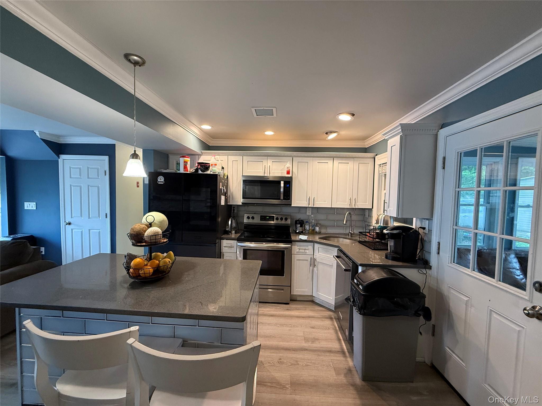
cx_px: 271
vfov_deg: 85.7
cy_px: 203
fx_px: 219
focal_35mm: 14
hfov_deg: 102.1
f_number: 2.2
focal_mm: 2.22
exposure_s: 1/60
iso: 250
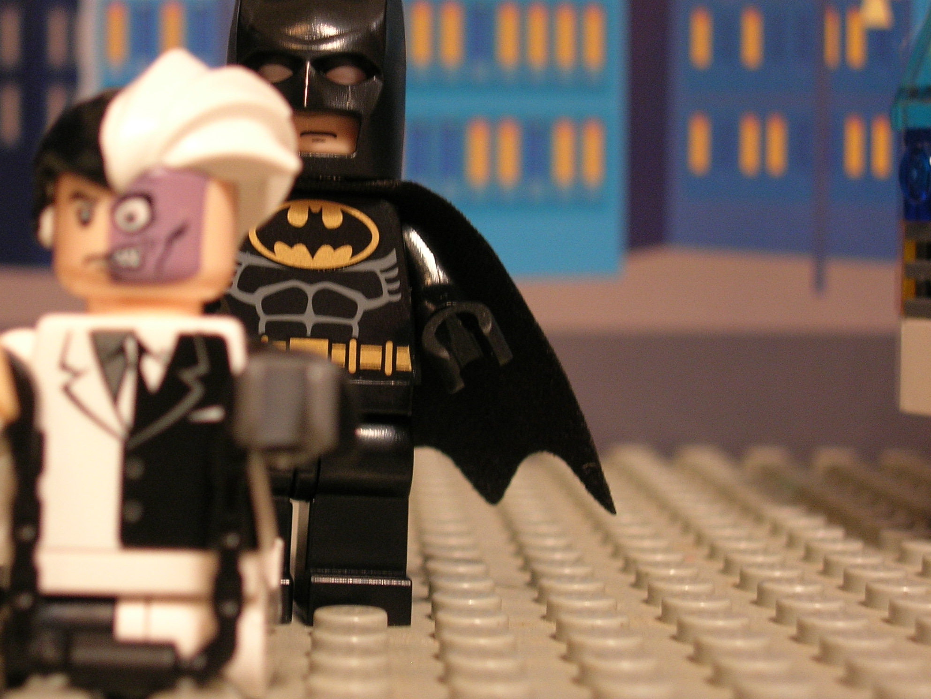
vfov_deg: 15.7
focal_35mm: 94
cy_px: 261
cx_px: 326
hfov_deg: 20.8
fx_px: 2528
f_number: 3.7
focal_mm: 14.9
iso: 96
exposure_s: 1/3.9
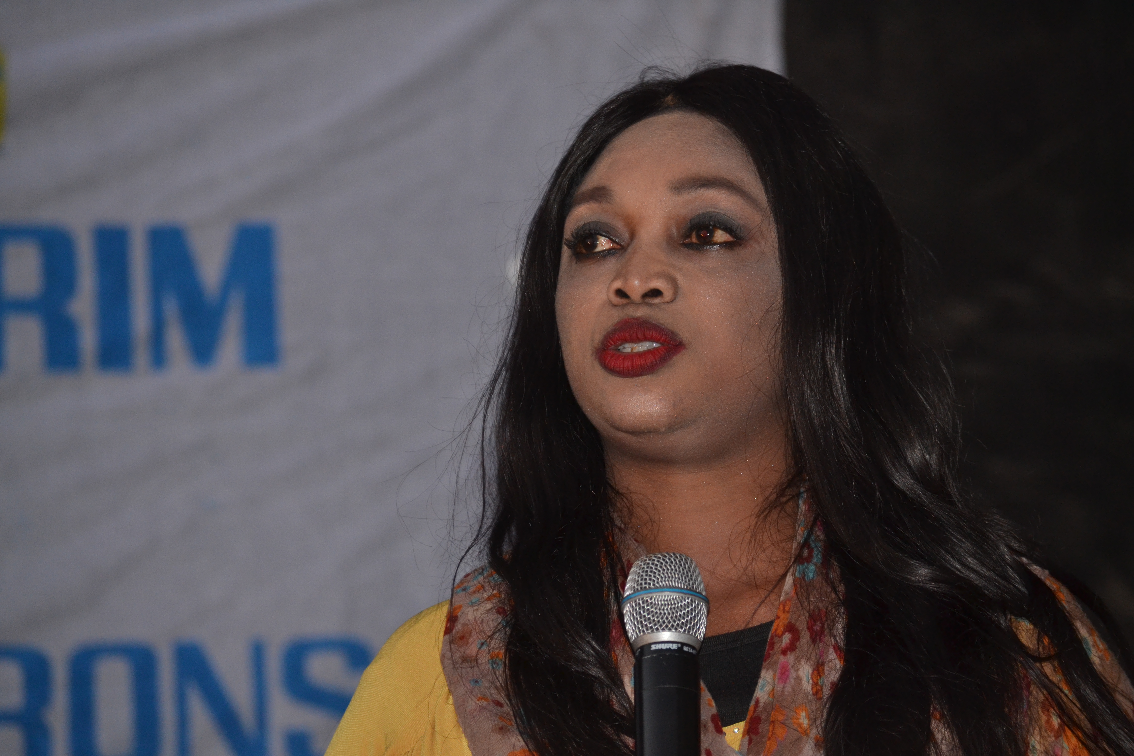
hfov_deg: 11.4
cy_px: 378
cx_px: 567
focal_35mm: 180
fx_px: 5670
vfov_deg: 7.6
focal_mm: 120
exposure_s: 1/125
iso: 800
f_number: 4.8
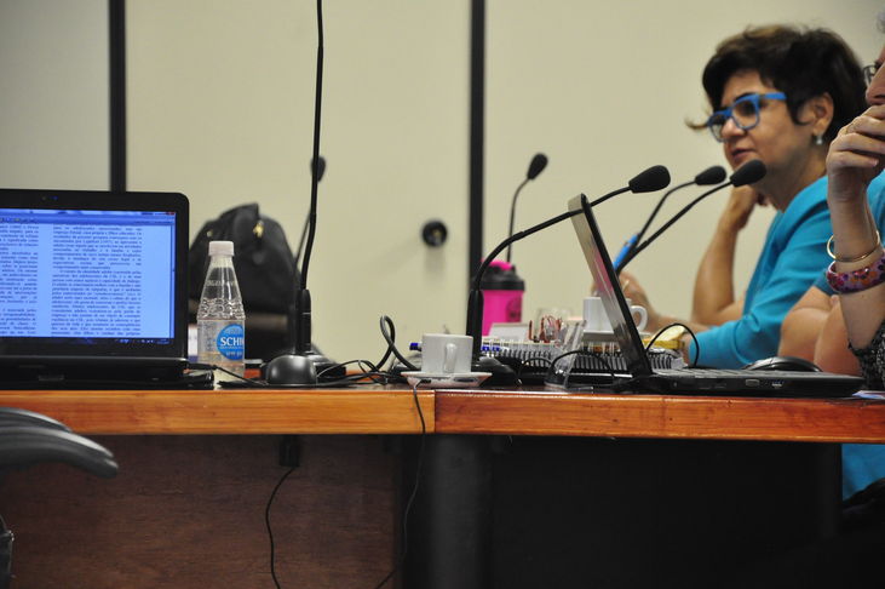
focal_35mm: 158
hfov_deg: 13.1
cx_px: 442
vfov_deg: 8.7
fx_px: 3868
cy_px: 294
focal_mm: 105
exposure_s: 1/50
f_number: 5.6
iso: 2000
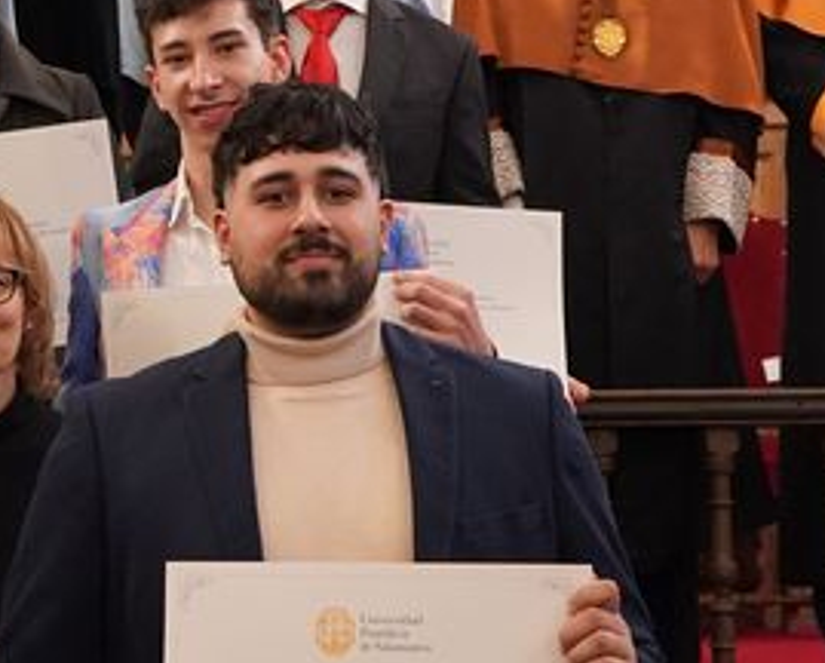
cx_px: 12
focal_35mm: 117
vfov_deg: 13.2
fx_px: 2861
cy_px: 312
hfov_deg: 16.1
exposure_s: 1/160
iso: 3200
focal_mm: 28
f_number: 4
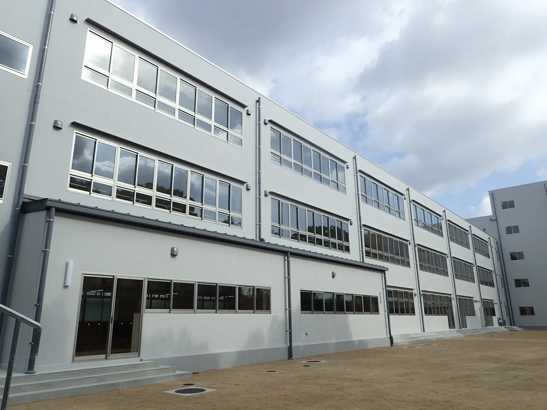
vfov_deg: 54.9
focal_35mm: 25
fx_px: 395
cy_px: 205
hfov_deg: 69.4
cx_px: 274
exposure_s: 1/200
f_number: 8
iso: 100
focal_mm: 4.5
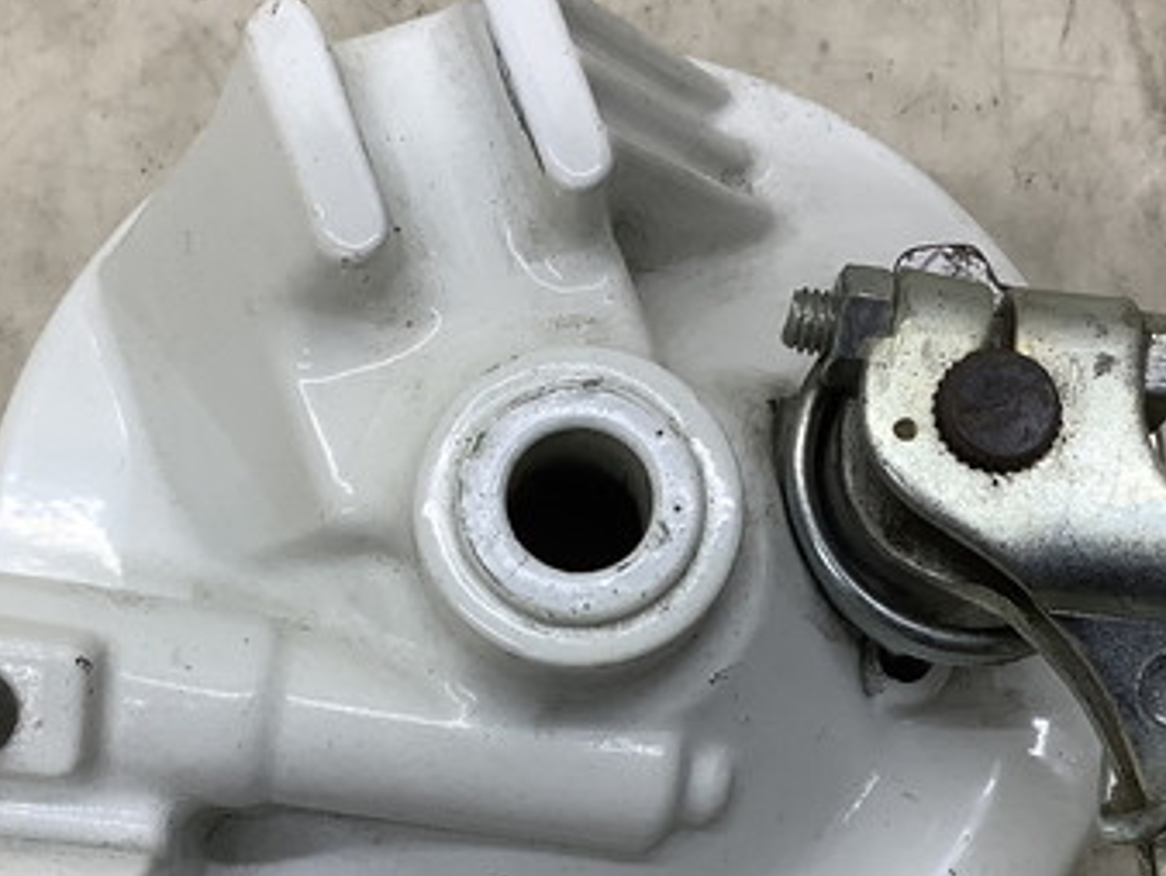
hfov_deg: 34.9
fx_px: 1854
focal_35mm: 55
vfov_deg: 26.3
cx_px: 576
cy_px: 641
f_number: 2.4
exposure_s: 1/120
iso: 100
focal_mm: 3.3
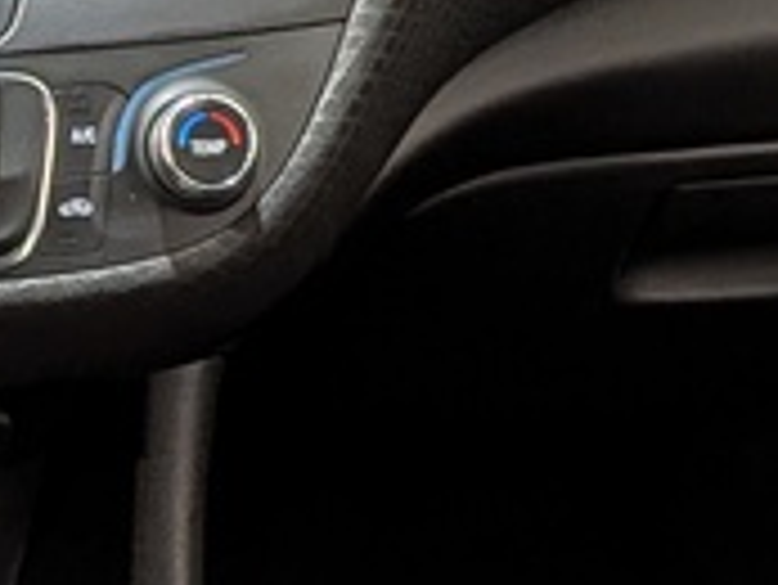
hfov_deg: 13.4
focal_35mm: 142
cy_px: 670
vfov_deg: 10.3
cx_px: -243
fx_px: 3194
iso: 26
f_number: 1.7
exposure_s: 1/87.7
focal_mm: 4.53
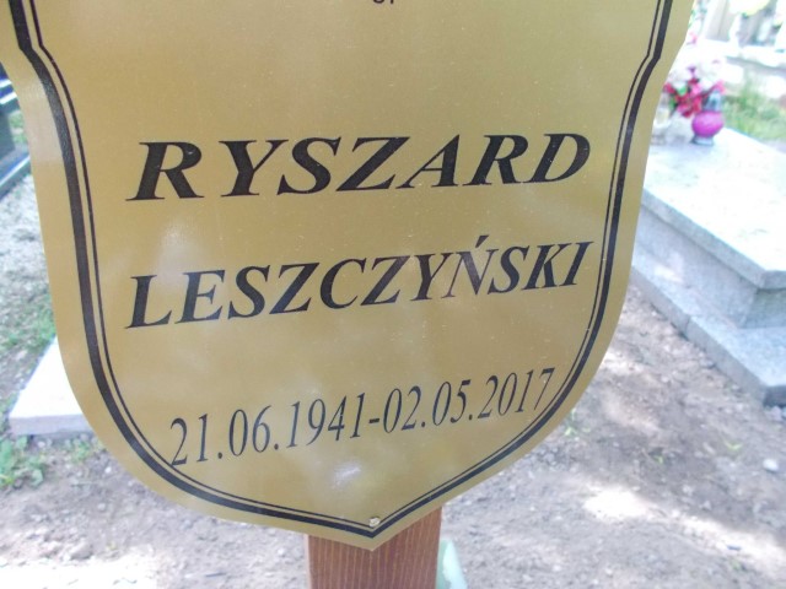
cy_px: 294
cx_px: 393
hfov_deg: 67.3
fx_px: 590
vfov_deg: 53.1
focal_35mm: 26
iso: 450
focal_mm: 4.6
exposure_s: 1/125
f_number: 3.2
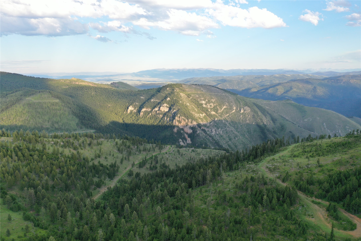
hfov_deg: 65.5
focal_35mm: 28
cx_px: 180
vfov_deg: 46.4
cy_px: 120
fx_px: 281
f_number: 4.5
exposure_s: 1/200
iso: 100
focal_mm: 10.26
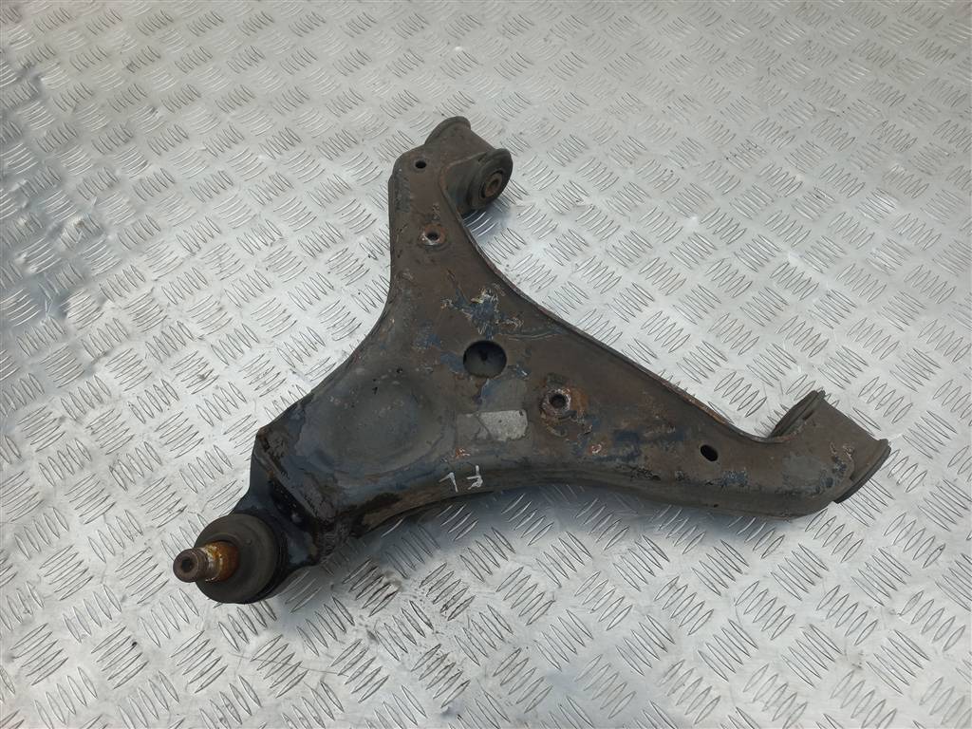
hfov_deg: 69.4
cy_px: 364
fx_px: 702
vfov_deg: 54.9
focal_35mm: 25
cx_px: 486
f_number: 1.8
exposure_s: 1/122
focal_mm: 4.6
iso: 25
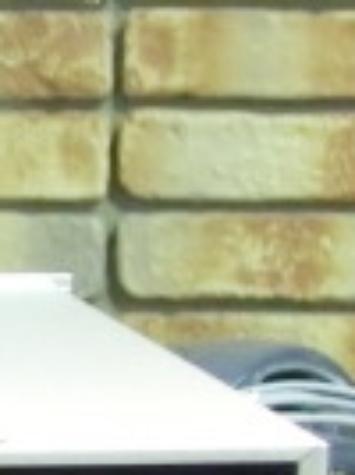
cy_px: 567
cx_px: -692
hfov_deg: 4.5
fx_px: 4335
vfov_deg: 6.2
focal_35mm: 316
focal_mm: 11.7
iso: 800
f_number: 4.1
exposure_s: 1/15
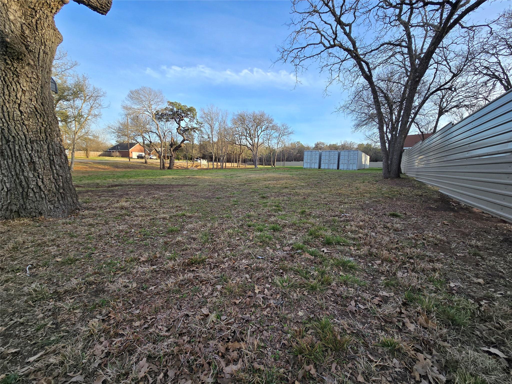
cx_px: 256
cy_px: 192
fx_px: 192
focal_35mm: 13
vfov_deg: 89.9
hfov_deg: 106.2
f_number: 2.2
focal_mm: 2.2
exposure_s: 1/585
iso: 50
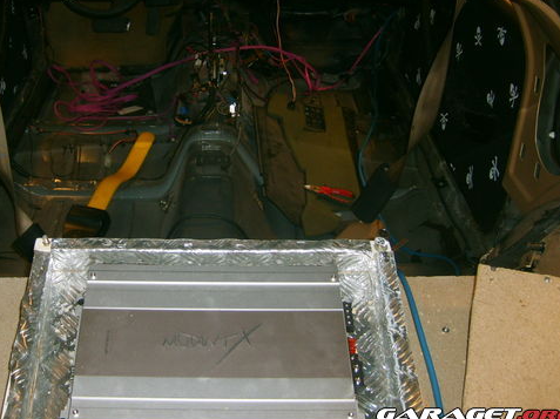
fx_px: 760
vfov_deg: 30.6
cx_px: 202
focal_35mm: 47
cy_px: 144
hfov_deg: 40.1
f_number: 2.8
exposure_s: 1/30
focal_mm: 5.8
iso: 100
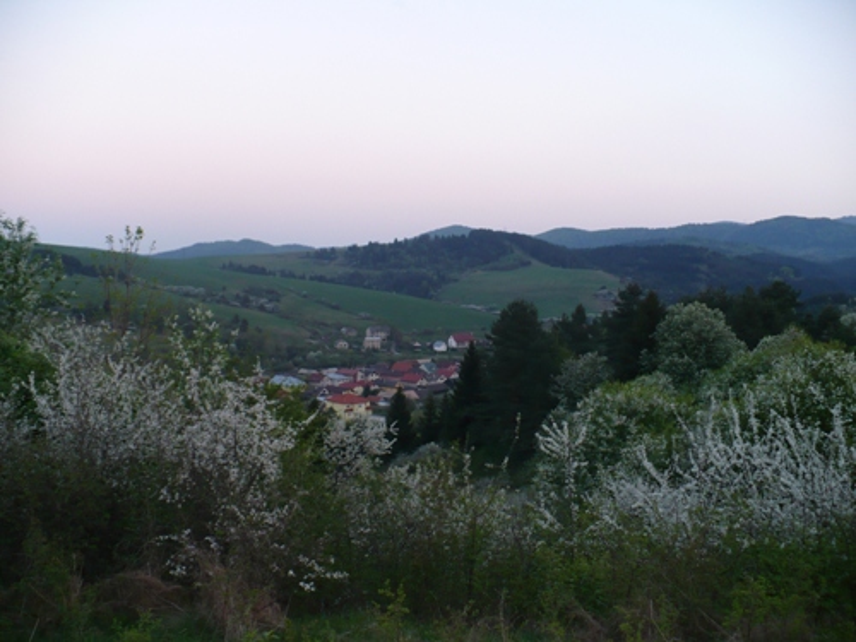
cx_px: 428
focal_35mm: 37
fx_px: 915
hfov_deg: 50.1
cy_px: 321
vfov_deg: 38.7
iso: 125
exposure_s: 1/30
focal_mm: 6.1
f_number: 2.8
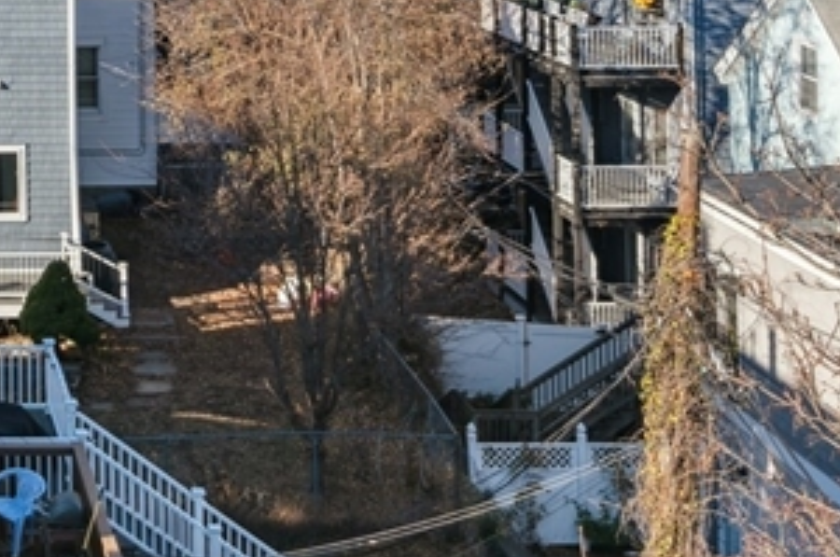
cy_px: -309
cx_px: -252
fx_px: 1910
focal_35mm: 82
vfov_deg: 15.2
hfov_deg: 22.2
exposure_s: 1/250
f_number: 8
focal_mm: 24
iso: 100
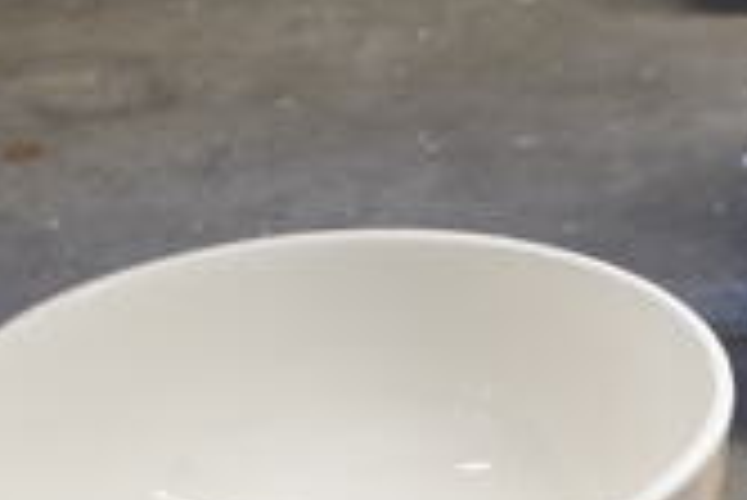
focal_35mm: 99
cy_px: 833
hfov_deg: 19.8
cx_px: 783
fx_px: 2056
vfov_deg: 12.8
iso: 400
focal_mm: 18
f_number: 3.5
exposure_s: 1/30
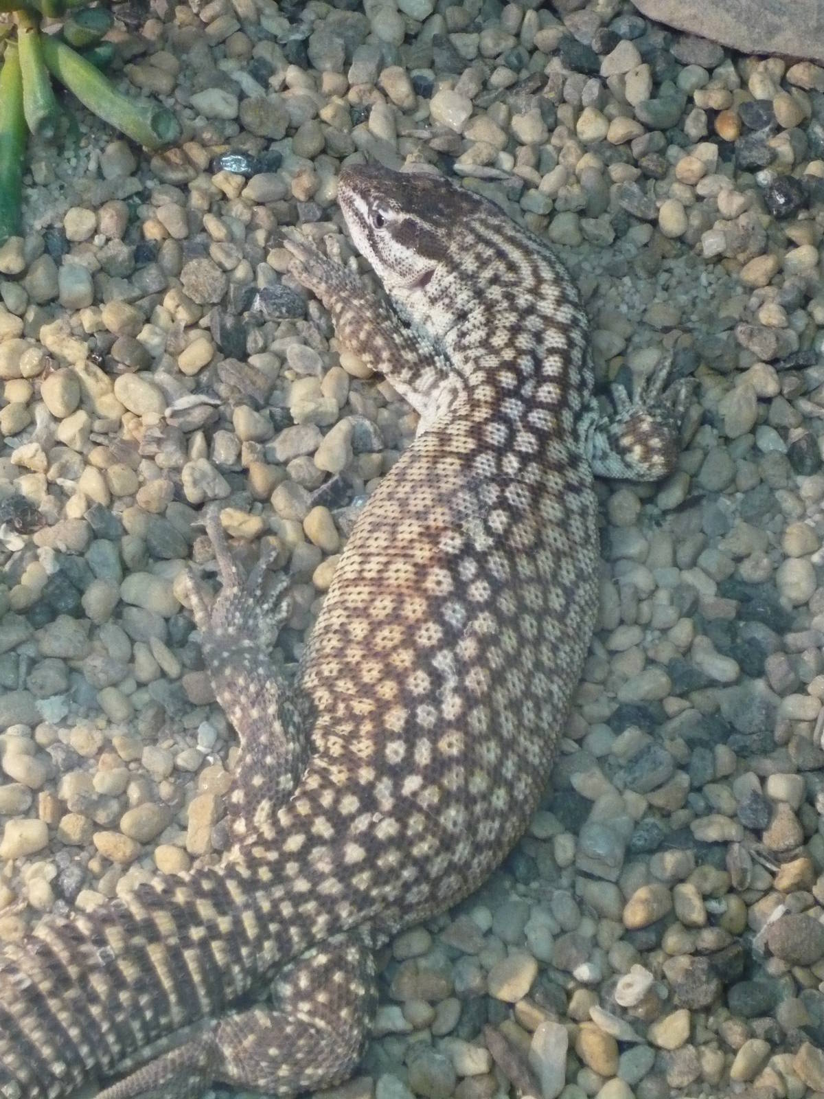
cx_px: 412
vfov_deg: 19.6
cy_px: 550
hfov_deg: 14.8
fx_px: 3174
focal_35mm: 100
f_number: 5.1
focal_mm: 16.5
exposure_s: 1/25
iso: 800
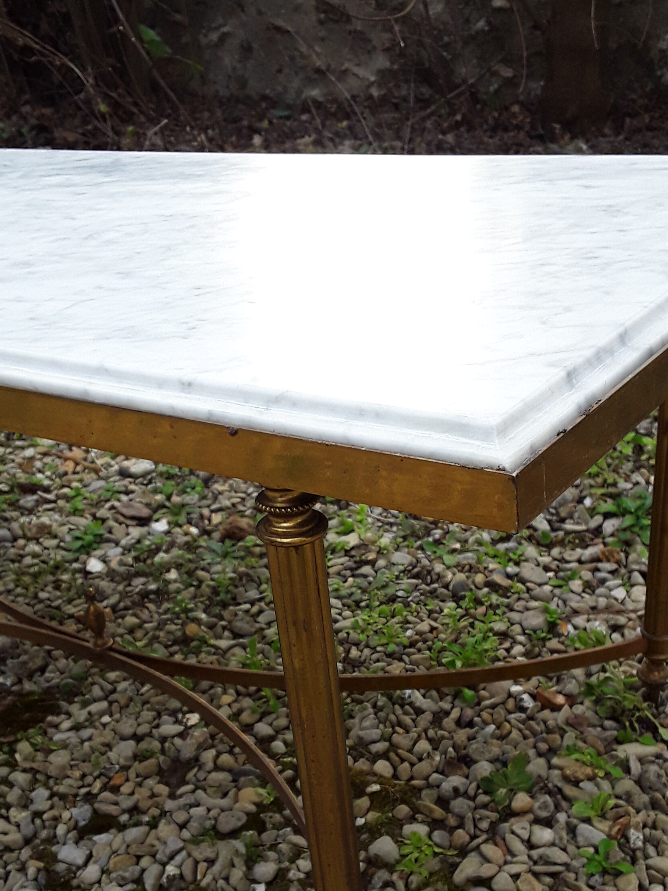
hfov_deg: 36.0
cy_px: 637
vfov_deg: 45.6
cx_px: 335
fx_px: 1029
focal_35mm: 40
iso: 40
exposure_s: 1/238
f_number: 1.9
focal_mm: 2.91
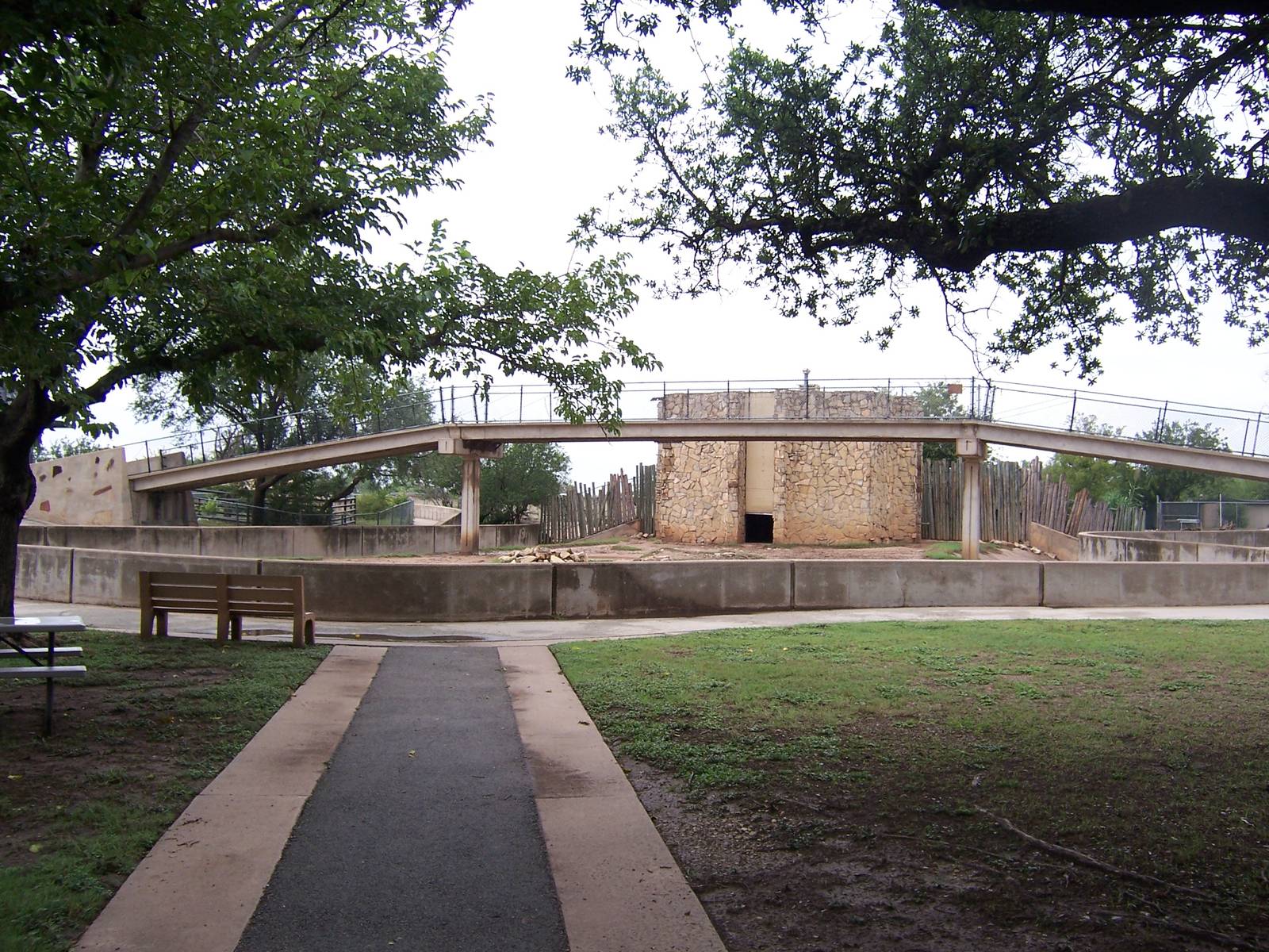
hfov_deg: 55.4
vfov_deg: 42.9
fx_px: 1210
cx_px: 634
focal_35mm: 33
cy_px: 476
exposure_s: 1/180
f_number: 3.4
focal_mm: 5.5
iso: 80
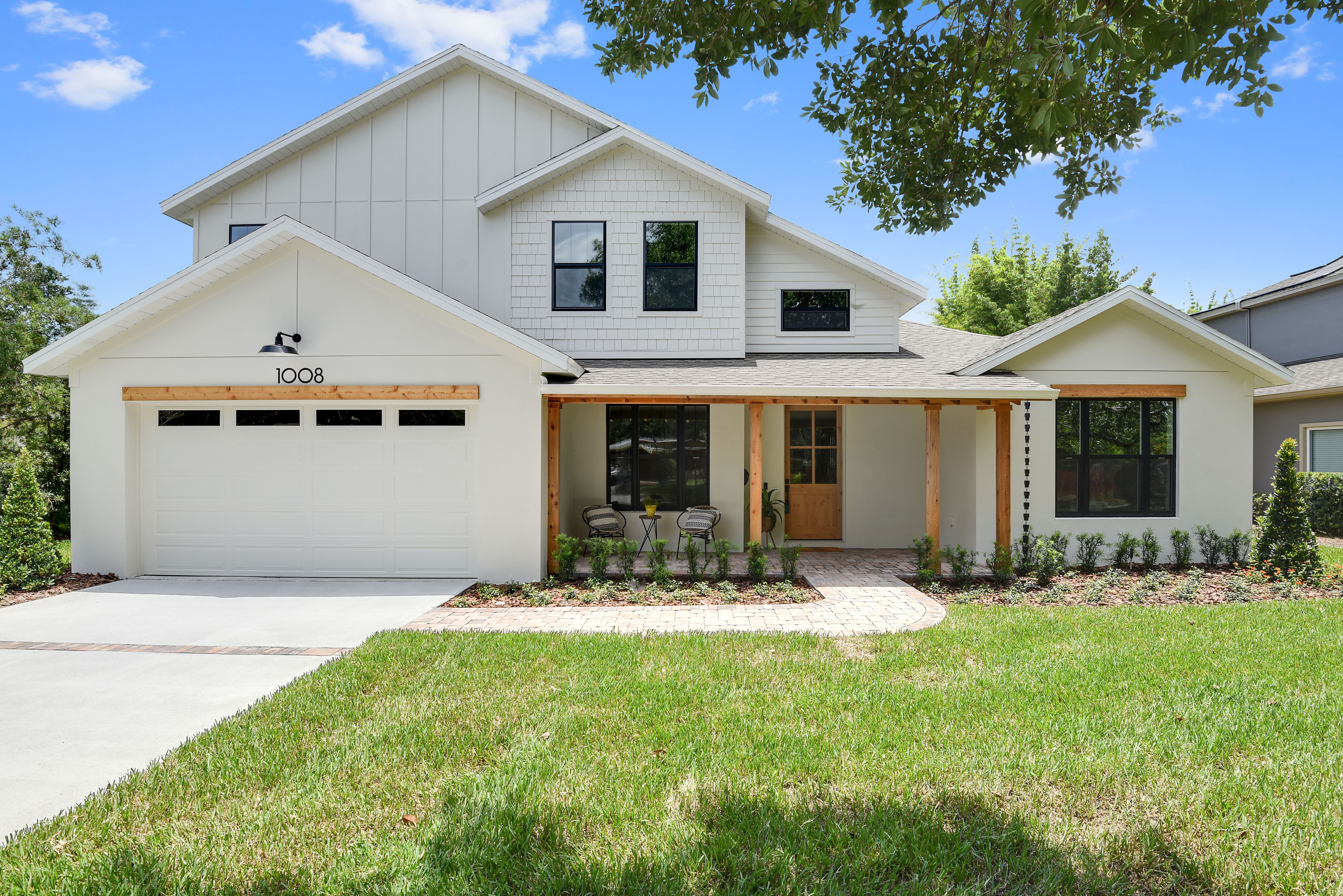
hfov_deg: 96.7
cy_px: 448
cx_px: 672
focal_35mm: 16
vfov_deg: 73.8
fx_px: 597
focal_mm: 16
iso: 200
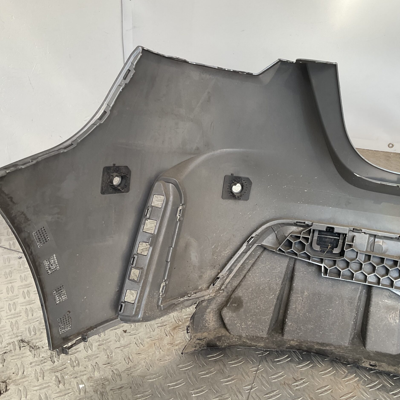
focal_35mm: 35
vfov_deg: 47.2
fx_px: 458
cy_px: 204
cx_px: 232
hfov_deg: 47.0
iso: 25
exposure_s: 1/120
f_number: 1.8
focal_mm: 3
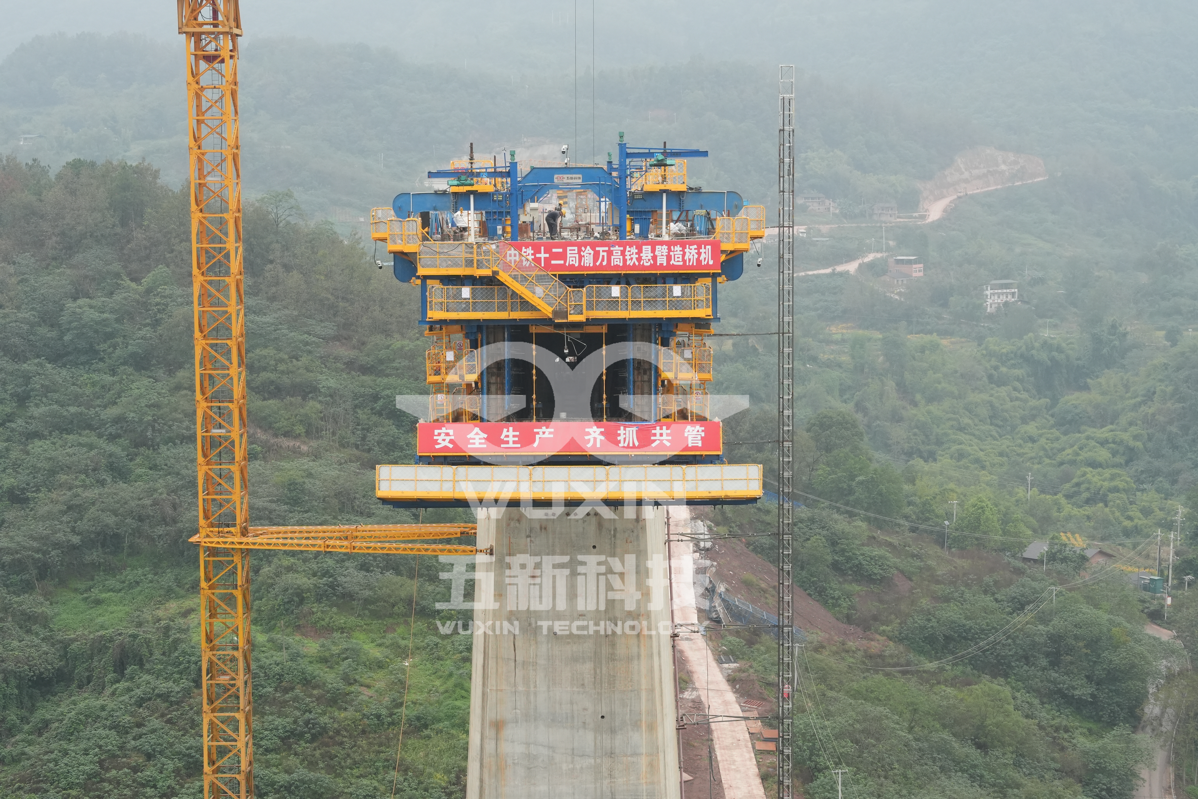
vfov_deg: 18.9
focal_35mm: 72
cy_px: 400
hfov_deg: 28.1
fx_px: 2396
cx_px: 599
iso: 800
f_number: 8
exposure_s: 1/320
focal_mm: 48
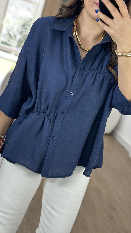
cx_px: 67
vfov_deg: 39.2
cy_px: 117
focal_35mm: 53
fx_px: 327
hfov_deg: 22.6
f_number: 1.78
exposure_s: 1/100
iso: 125
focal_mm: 6.86
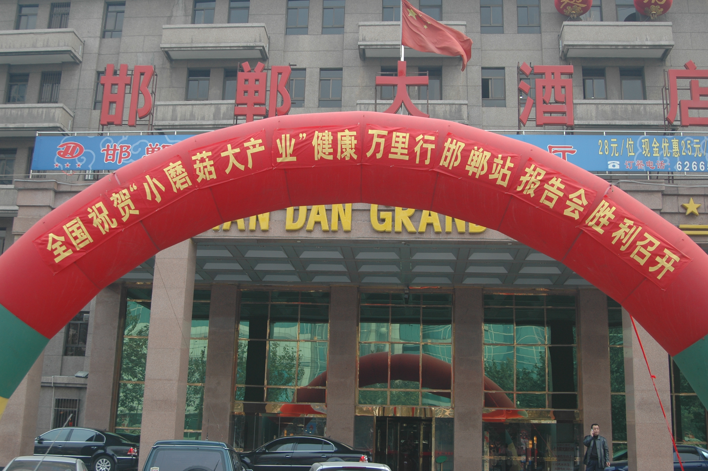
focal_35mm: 42
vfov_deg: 31.8
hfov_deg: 46.4
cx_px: 354
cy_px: 236
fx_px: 825
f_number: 5
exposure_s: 1/100
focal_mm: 28
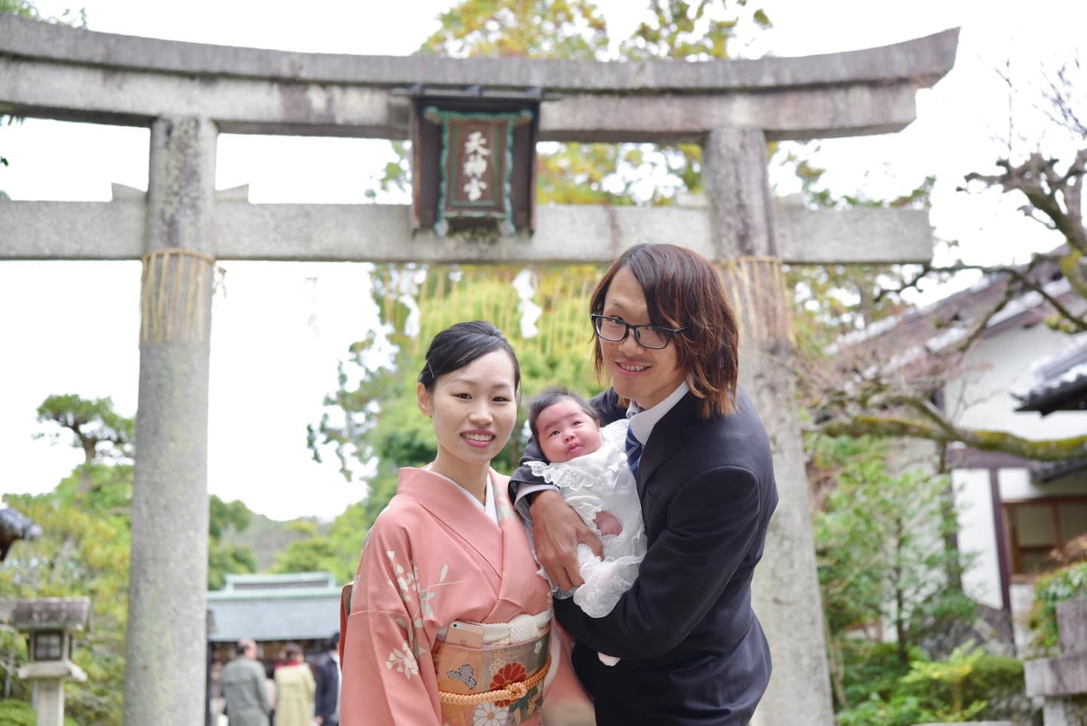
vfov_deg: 23.4
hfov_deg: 34.5
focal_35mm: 58
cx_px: 544
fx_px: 1752
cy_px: 363
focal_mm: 58
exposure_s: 1/100
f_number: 5
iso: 200
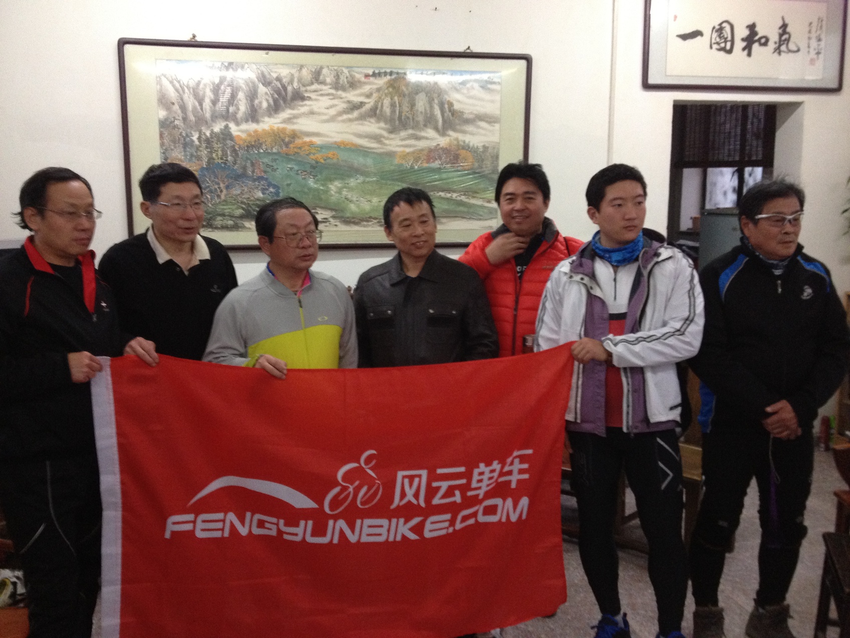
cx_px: 425
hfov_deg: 52.6
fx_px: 859
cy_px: 319
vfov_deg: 40.7
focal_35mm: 35
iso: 250
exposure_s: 1/20
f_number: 2.4
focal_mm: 4.28
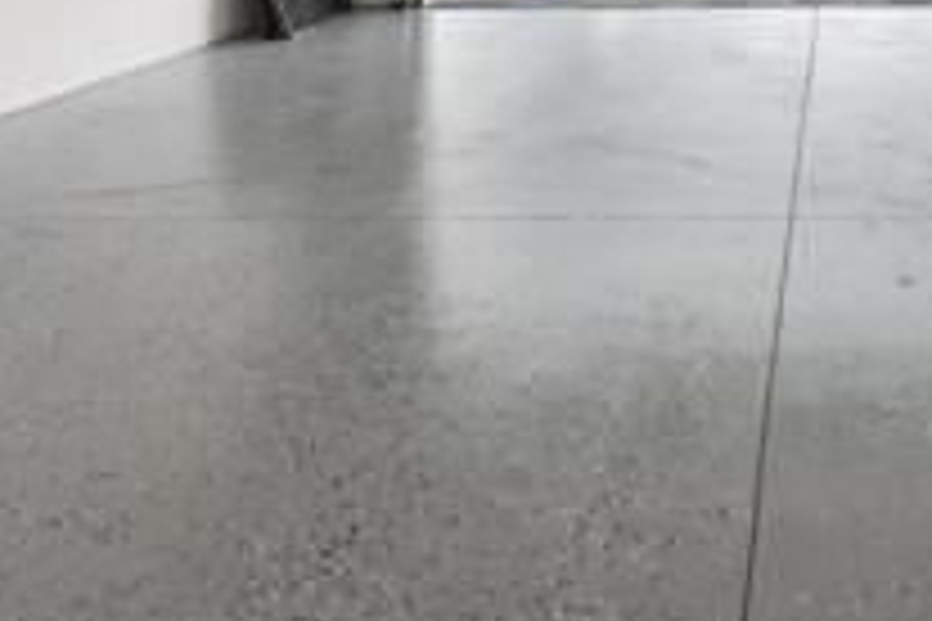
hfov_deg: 46.4
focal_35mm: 37
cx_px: 853
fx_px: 958
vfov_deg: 29.9
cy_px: -153
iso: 160
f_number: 4
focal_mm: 12
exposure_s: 1/200
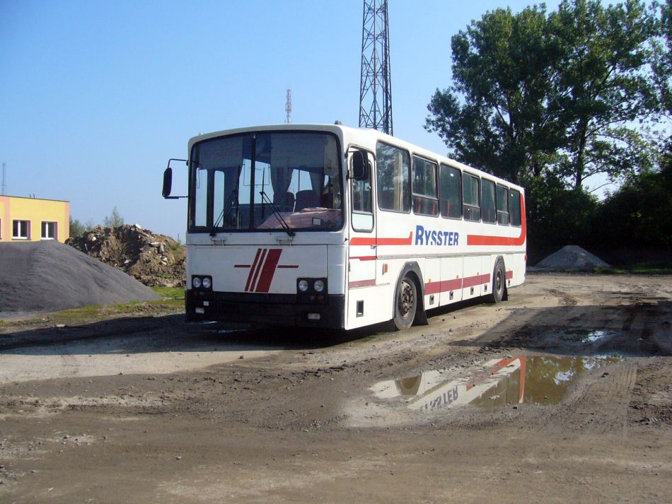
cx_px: 336
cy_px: 252
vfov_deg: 40.7
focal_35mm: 35
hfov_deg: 52.6
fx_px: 680
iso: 200
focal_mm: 5.8
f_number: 5.6
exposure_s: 1/1000
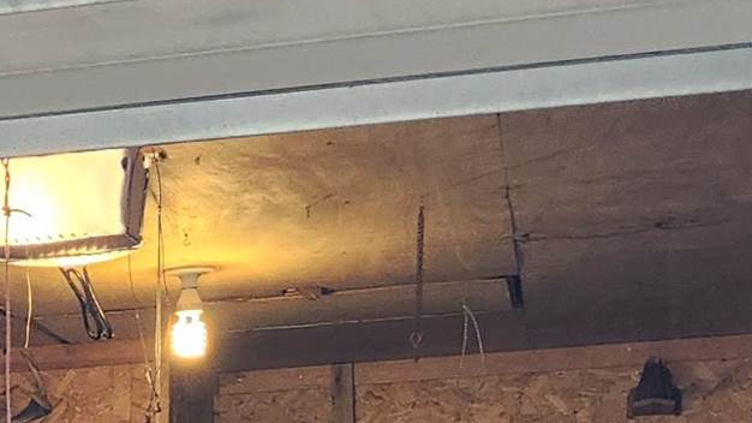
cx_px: -259
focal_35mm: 123
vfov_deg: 8.6
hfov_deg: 16.4
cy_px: 1156
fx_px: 2452
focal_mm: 5.54
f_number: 1.8
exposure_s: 1/120
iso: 250
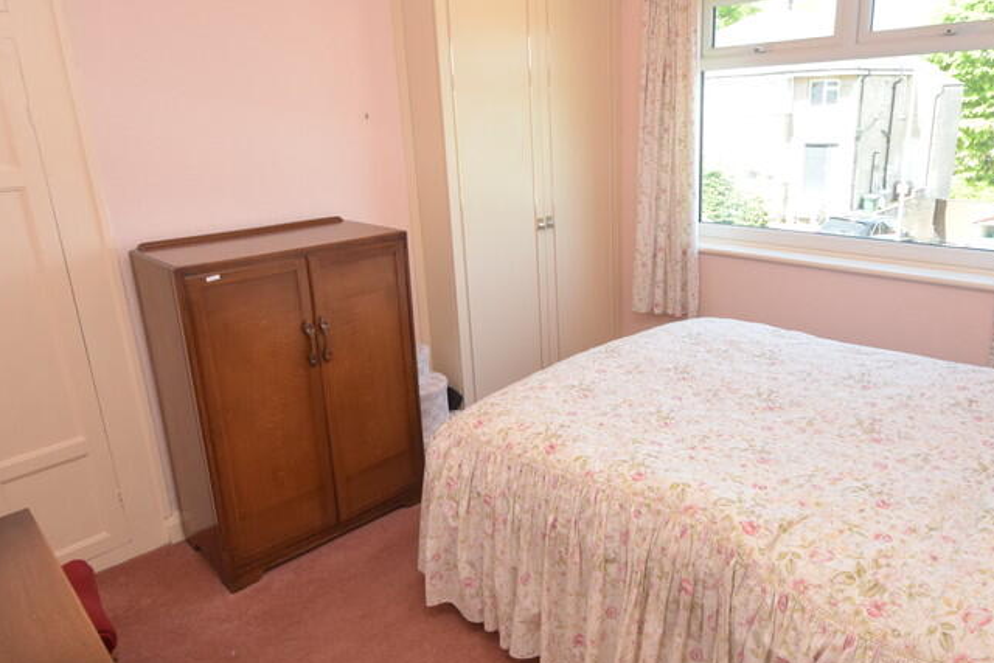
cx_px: 558
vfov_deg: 53.1
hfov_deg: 73.4
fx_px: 663
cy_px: 307
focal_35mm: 24
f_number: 5.6
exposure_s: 1/200
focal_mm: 10
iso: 800
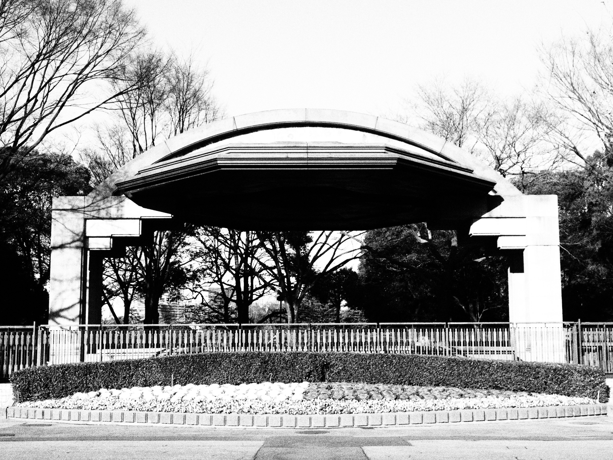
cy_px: 230
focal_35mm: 46
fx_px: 815
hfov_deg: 41.2
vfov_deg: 31.5
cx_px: 306
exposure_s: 1/640
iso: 100
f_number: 3.5
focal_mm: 9.87
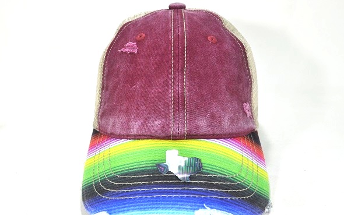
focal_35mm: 40
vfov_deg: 32.0
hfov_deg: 49.3
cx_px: 174
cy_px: 115
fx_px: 375
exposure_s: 1/250
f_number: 8
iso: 200
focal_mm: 24
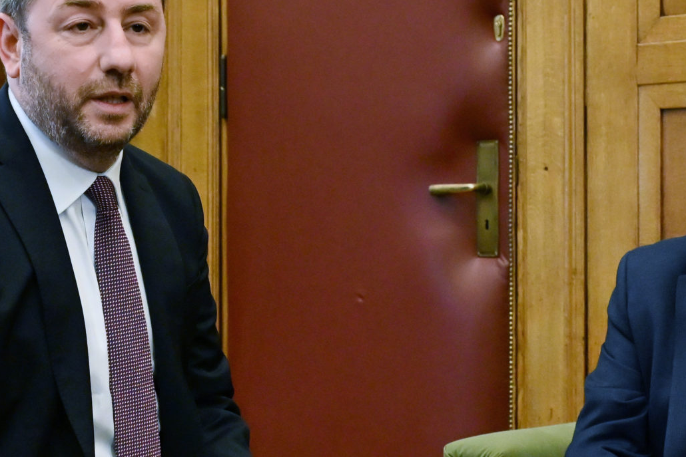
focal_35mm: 83
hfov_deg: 24.4
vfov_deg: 16.4
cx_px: 395
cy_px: 242
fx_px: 1586
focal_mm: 33.5
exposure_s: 1/250
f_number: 7.1
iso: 5000
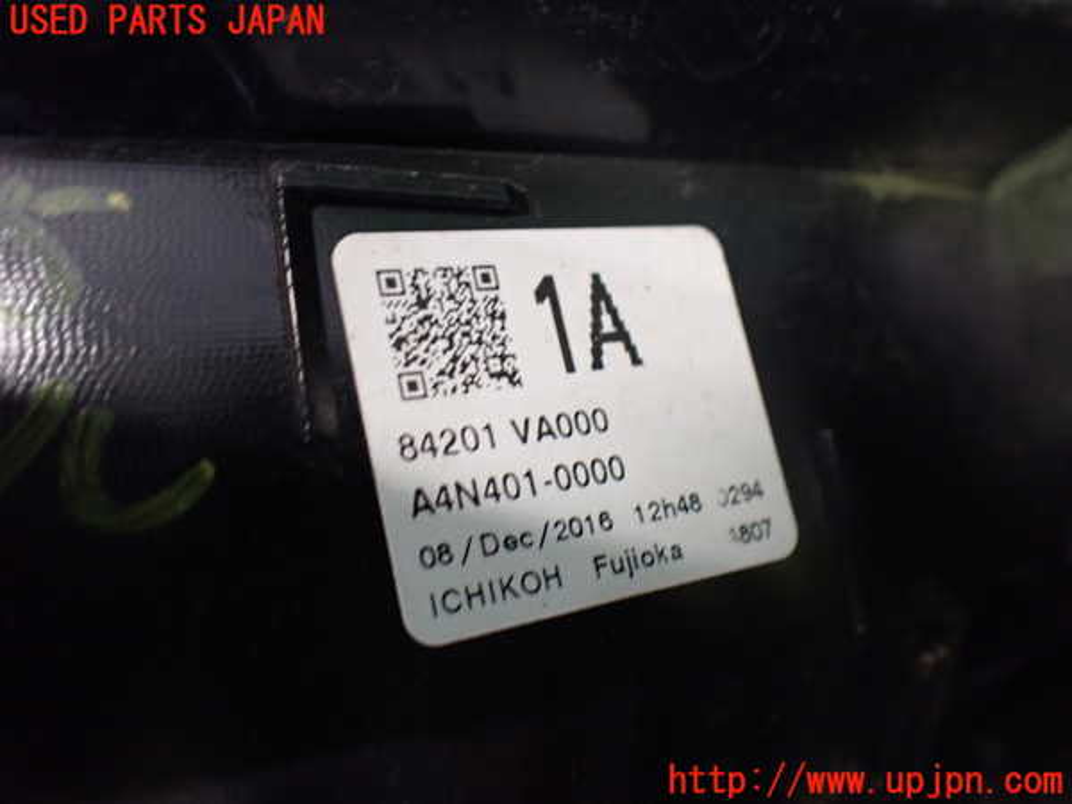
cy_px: 402
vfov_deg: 46.8
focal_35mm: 30
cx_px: 536
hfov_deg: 60.0
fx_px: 929
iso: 800
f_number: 2.3
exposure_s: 1/40
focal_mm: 5.4
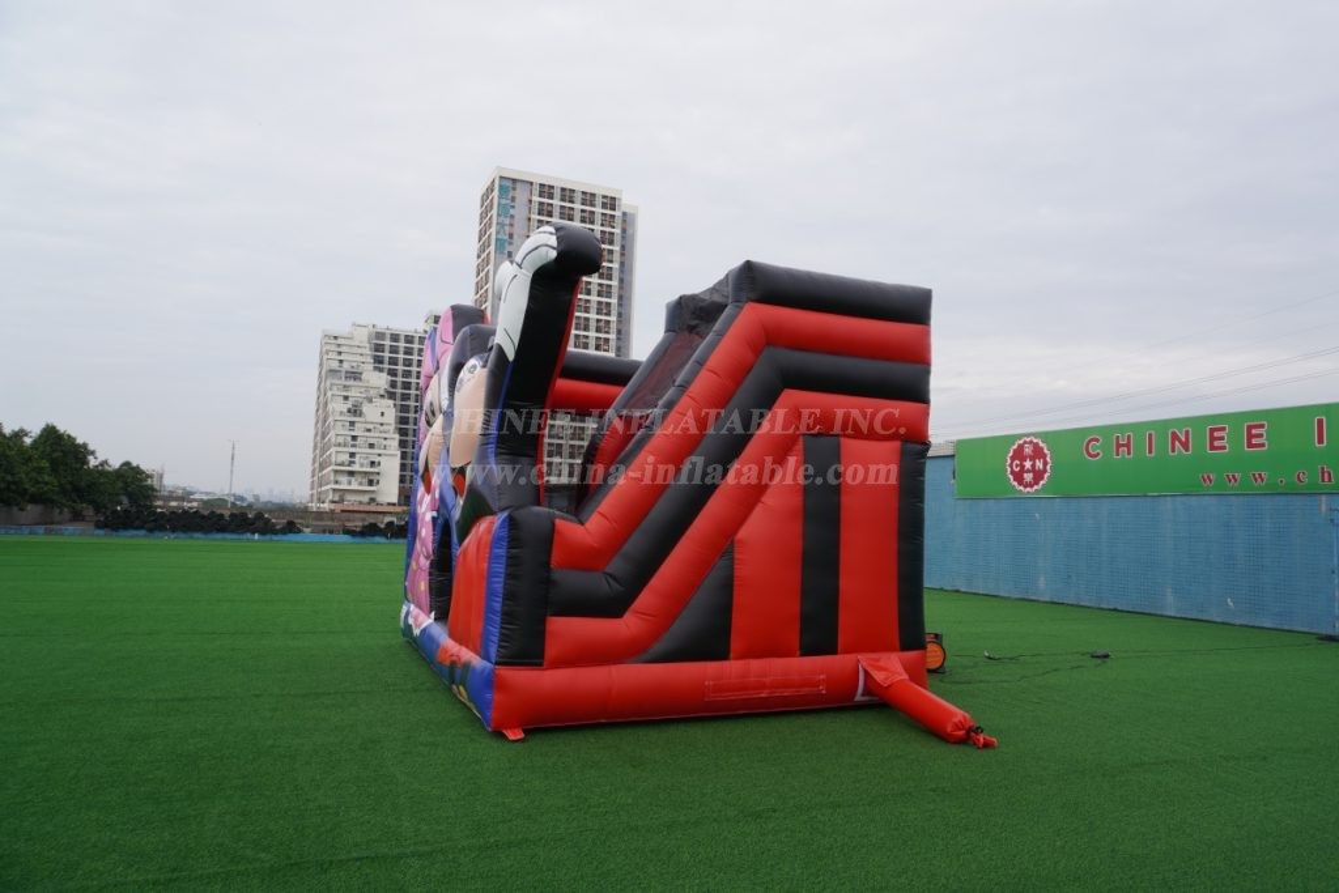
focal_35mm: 24
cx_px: 670
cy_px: 446
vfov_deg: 53.1
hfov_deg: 73.7
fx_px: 893
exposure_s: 1/125
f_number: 8
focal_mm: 16
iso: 100
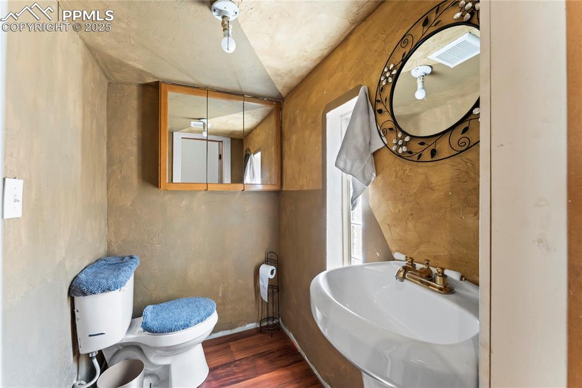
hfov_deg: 104.3
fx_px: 226
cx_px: 291
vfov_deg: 81.2
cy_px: 194
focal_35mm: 14
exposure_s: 1/8
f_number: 8
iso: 800
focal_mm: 14
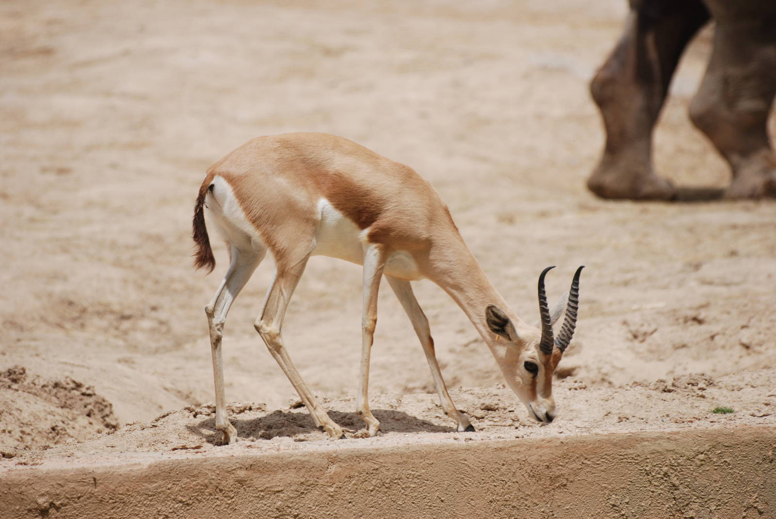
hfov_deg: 6.2
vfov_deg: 4.2
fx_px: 7122
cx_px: 388
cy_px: 260
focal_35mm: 330
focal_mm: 220
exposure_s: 1/1600
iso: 200
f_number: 5.3
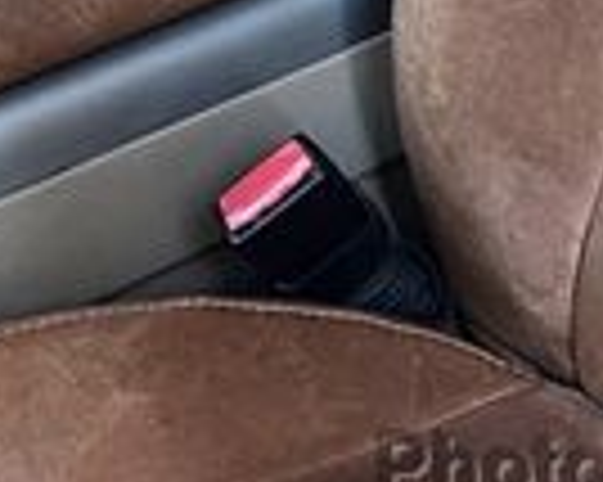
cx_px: 688
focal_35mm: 121
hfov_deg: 15.4
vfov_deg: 11.4
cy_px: -518
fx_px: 2158
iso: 125
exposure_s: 1/93
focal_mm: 5.7
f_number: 1.5
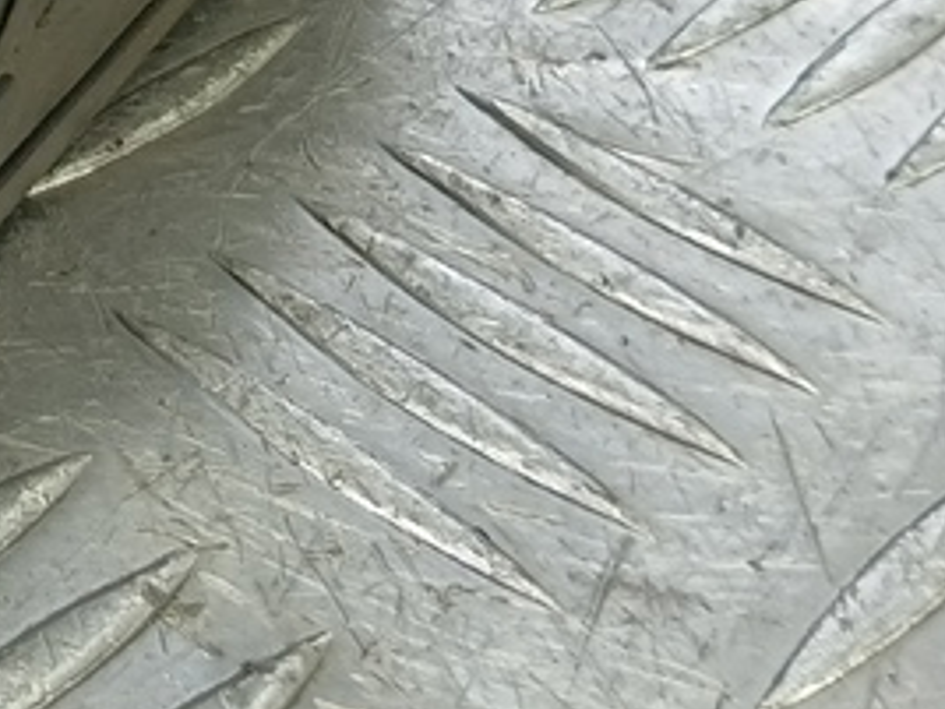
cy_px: -314
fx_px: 2402
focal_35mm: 88
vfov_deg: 15.6
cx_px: -388
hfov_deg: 19.9
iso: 96
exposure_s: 1/50
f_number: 1.6
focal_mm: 4.11
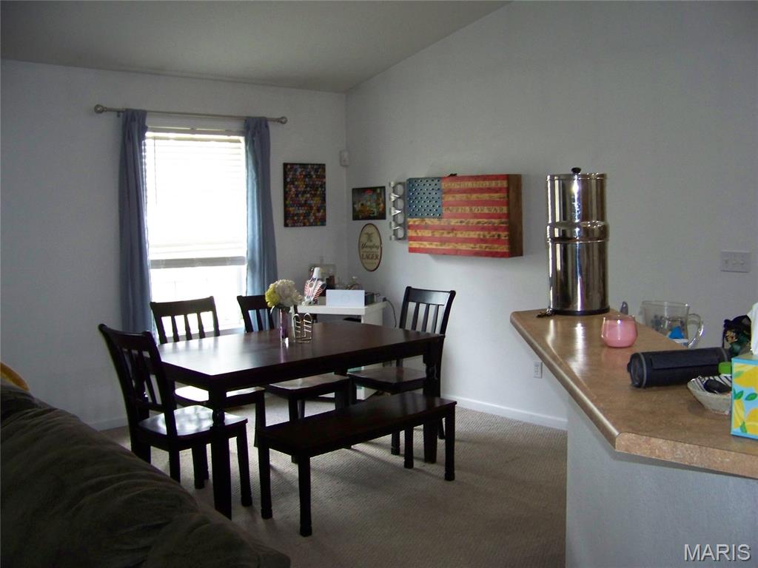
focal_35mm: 36
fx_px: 788
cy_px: 284
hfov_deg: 51.4
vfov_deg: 39.7
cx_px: 379
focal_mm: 5.85
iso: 200
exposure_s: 1/30
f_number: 2.8
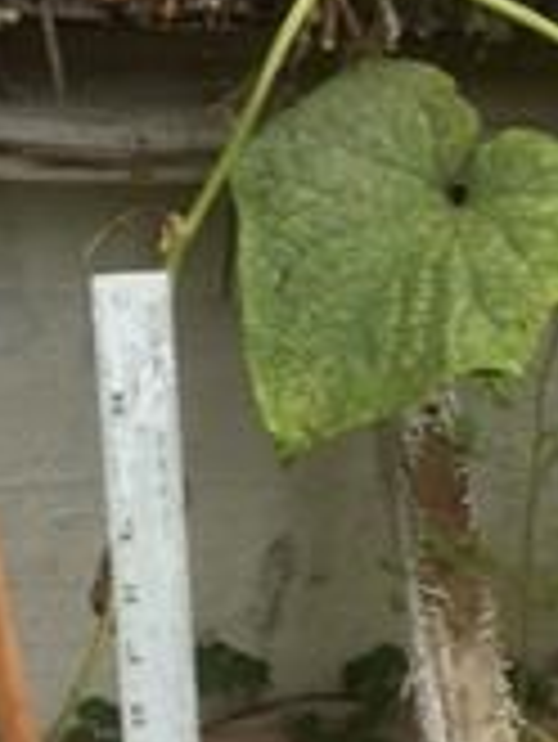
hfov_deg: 13.0
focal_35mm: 114
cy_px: 958
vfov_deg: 16.3
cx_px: 364
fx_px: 2447
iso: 40
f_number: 2.2
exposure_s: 1/40
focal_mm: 4.15
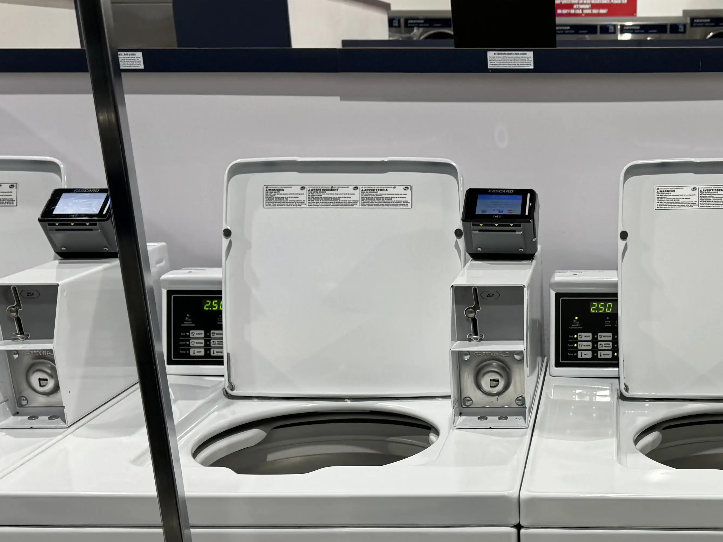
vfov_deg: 27.7
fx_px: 1065
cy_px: 467
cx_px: 589
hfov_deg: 36.1
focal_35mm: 51
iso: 125
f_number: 1.78
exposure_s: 1/120
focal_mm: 6.86
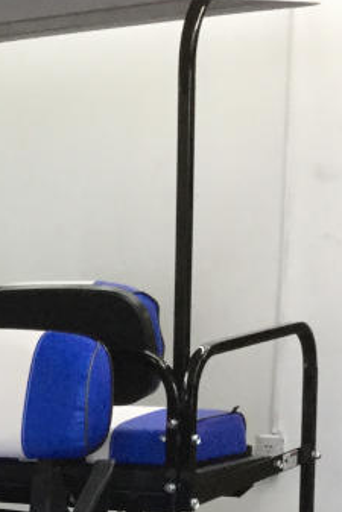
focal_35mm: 121
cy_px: 591
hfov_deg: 9.9
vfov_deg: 16.3
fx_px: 1722
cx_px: -494
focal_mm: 3.3
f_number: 2.4
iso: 40
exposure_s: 1/30
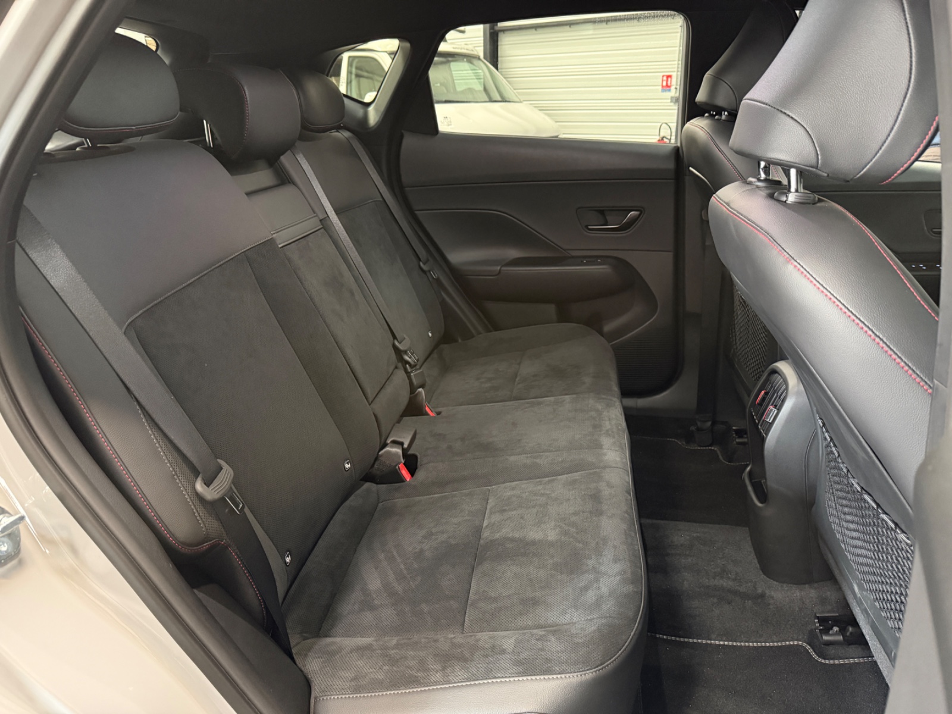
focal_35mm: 24
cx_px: 476
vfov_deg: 56.8
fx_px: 660
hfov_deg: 71.6
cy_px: 357
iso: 1000
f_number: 1.78
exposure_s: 1/33
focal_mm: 6.76
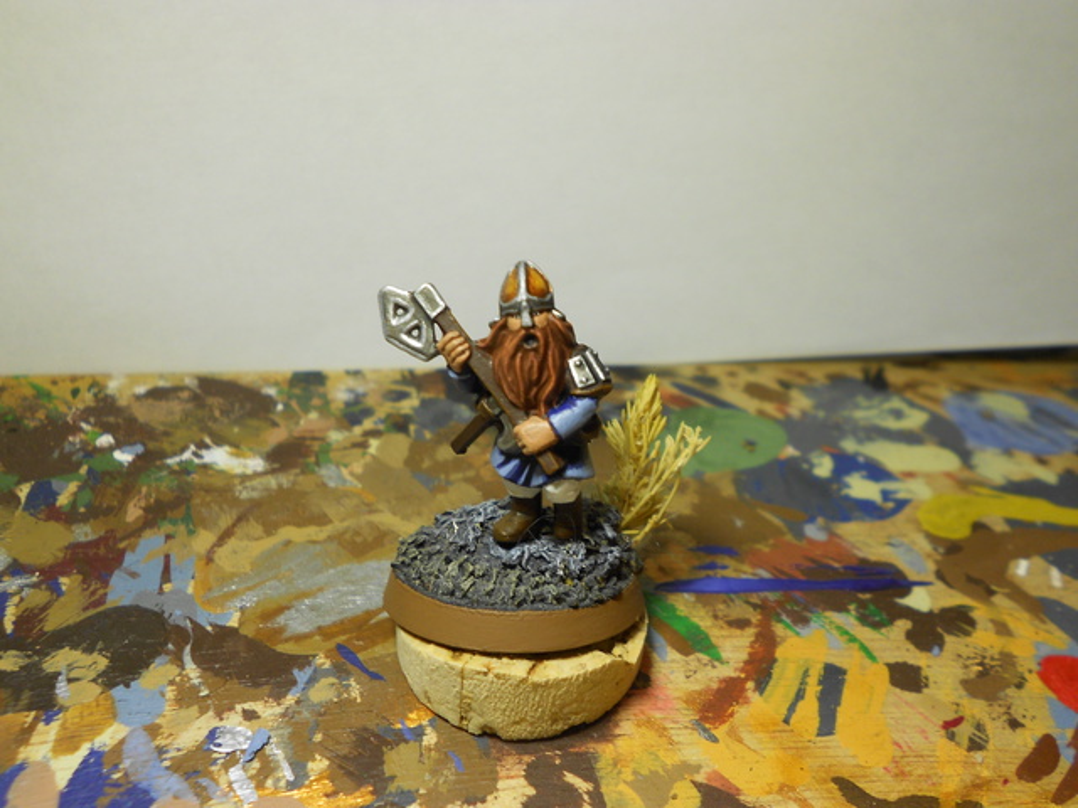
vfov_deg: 48.2
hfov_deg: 61.7
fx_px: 903
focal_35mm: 29
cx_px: 539
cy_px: 404
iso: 80
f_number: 3.4
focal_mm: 5.1
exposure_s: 1/30
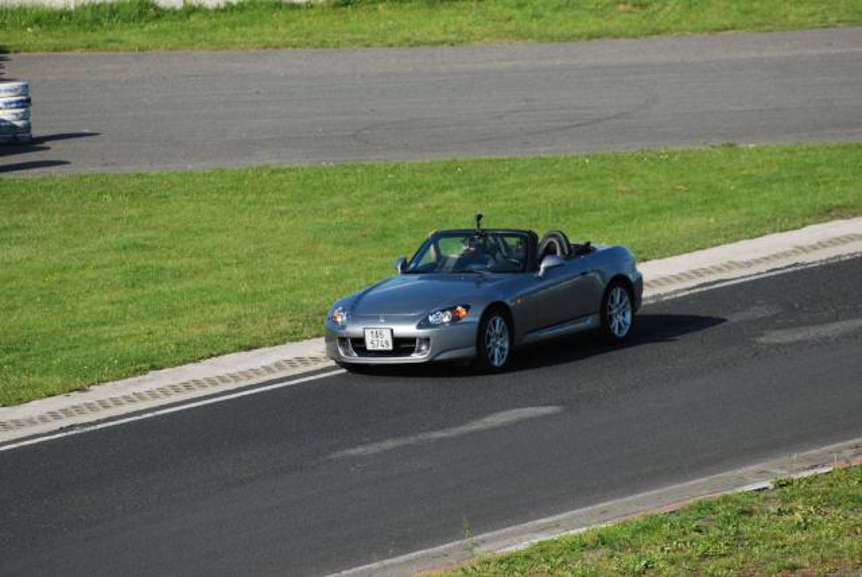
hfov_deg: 5.7
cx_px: 431
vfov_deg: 3.8
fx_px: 8628
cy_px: 288
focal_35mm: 360
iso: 400
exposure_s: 1/1600
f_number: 5.6
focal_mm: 240
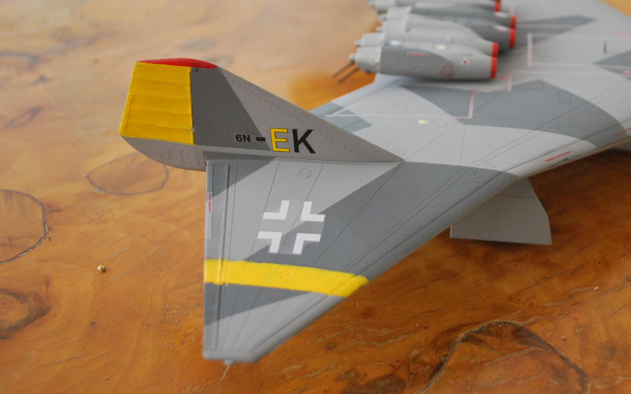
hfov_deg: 41.2
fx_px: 826
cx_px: 431
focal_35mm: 48
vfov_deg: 26.6
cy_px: 117
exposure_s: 1/30
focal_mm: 22
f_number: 4
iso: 900
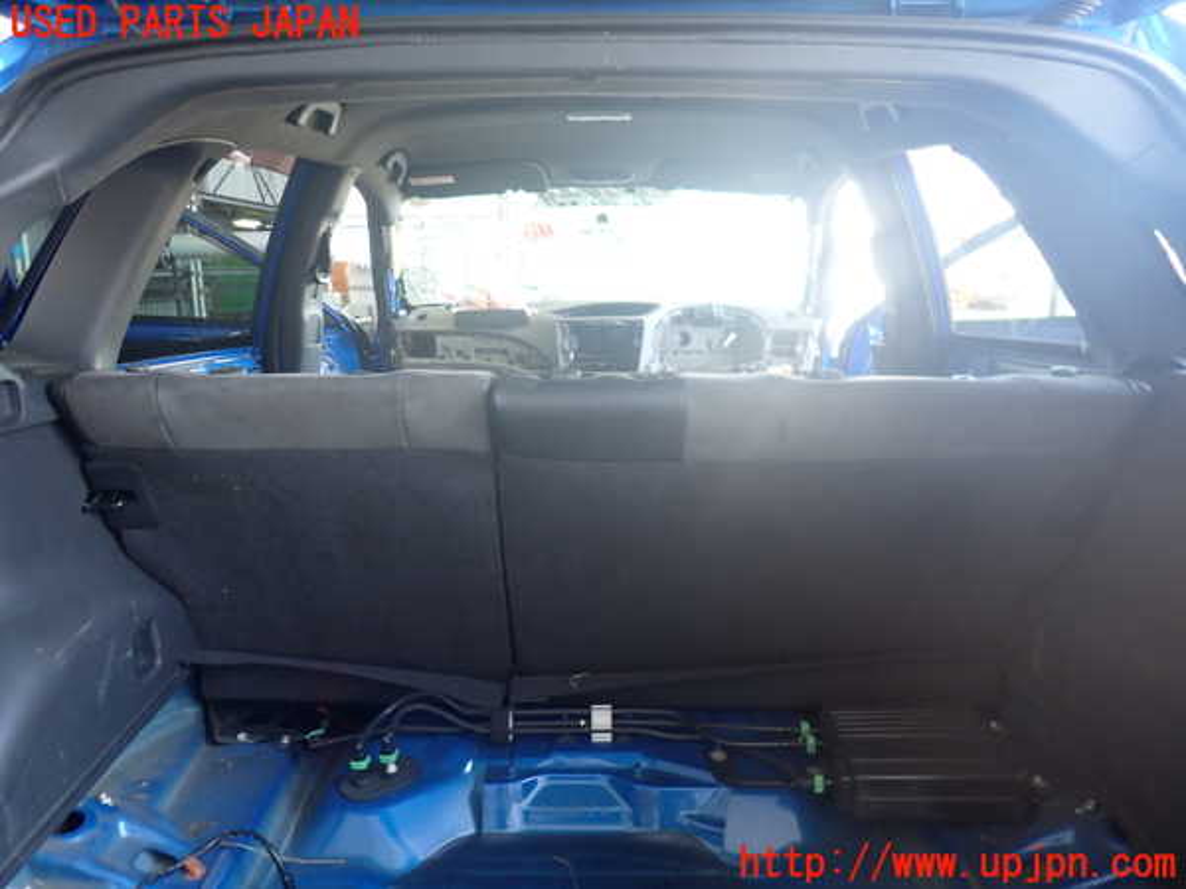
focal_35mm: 25
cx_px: 593
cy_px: 444
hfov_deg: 69.4
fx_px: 857
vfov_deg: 54.9
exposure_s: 1/30
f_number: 2
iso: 200
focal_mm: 4.5
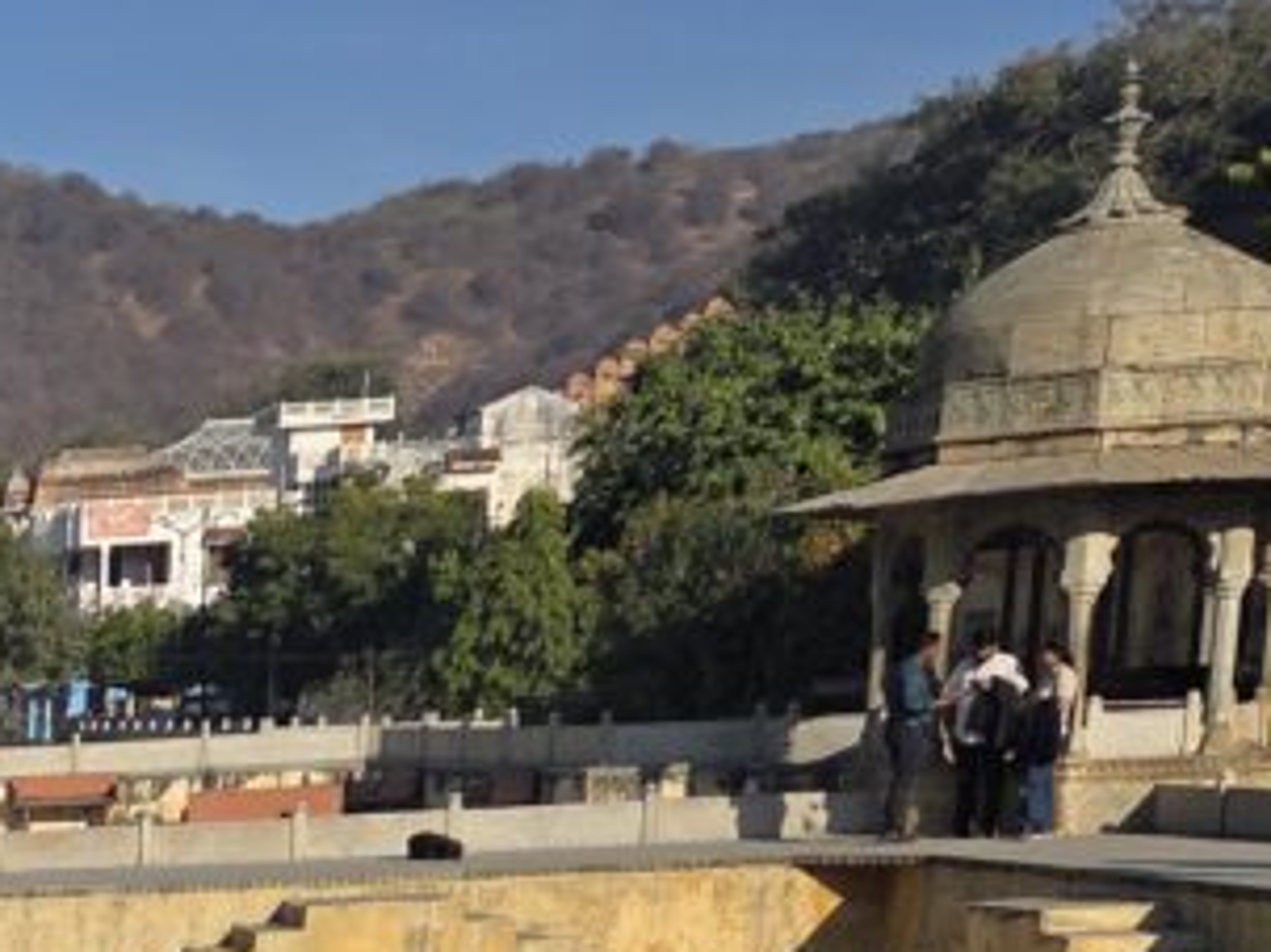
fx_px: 3010
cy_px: 1430
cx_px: -709
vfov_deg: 16.4
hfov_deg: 20.1
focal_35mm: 82
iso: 80
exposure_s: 1/6412
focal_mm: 5.4
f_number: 1.8
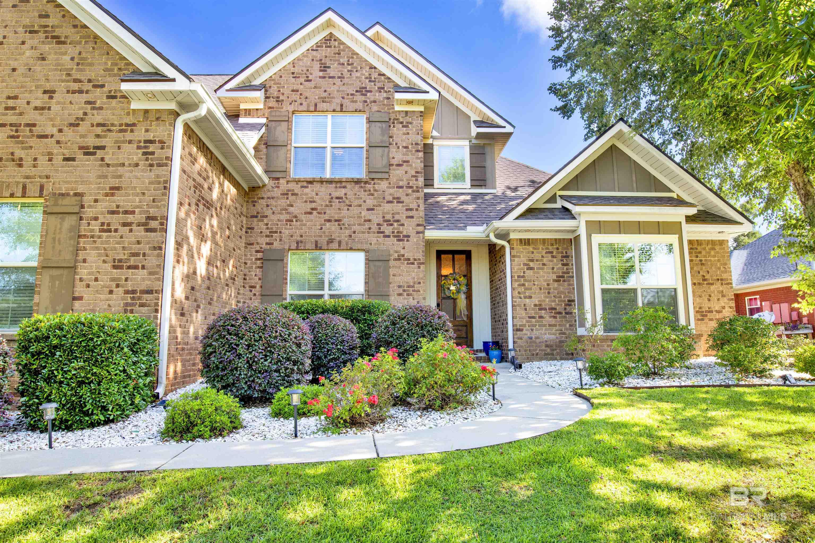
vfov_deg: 57.2
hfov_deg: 78.6
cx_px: 408
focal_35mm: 22
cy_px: 272
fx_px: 498
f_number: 11
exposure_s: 1/25
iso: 200
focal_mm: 22
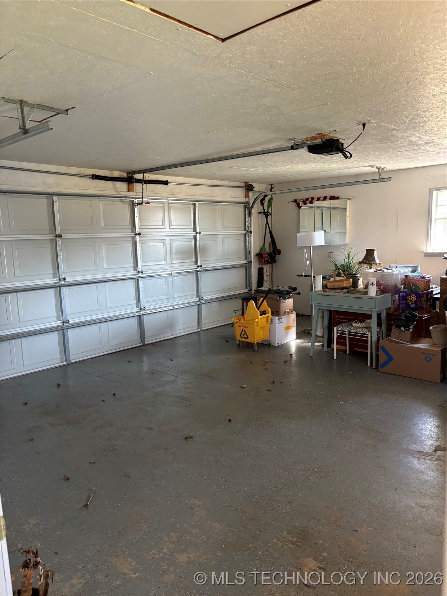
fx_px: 448
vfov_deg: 67.3
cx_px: 224
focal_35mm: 26
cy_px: 298
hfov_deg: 53.1
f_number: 1.6
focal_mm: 5.96
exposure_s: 1/60
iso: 320
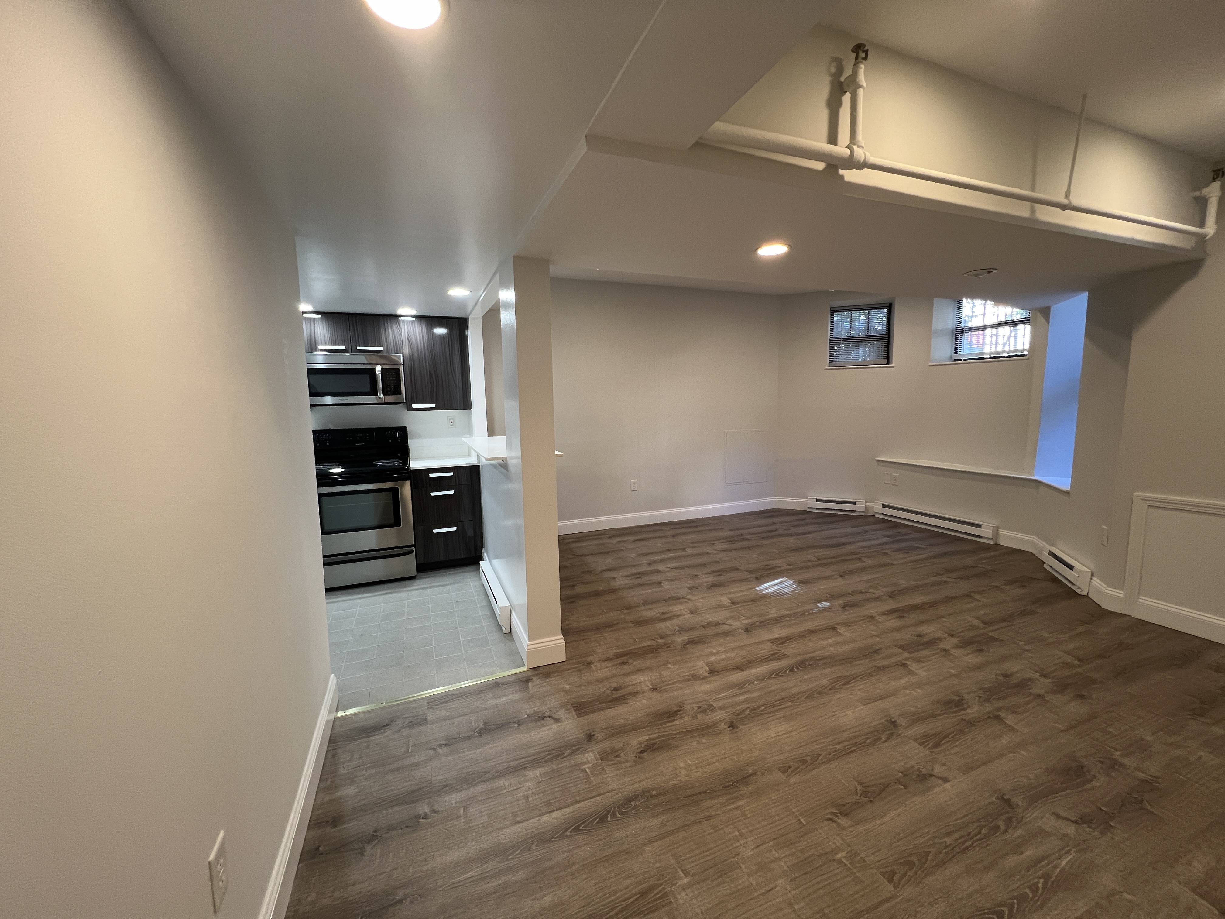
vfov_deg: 89.9
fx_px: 460
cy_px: 460
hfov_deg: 106.2
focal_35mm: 13
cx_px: 612
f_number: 1.8
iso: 125
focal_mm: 1.57
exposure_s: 1/60
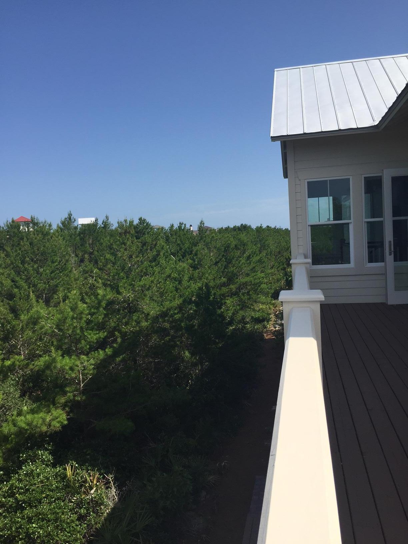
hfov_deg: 48.2
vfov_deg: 61.7
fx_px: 456
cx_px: 204
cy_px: 272
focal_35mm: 29
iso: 32
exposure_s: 1/2083
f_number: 2.2
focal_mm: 4.15
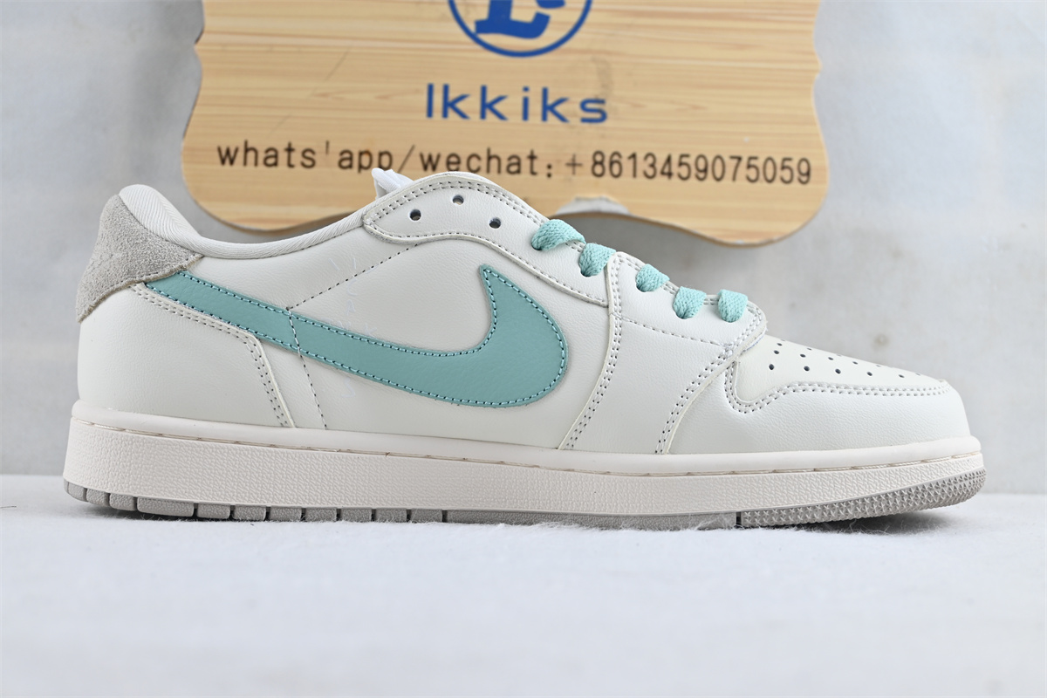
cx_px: 524
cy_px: 349
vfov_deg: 29.4
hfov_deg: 43.0
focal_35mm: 46
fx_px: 1330
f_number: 4.8
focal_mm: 30.5
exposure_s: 1/40
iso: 100
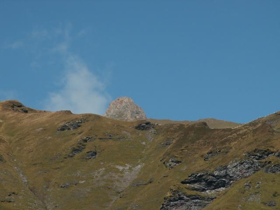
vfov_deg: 8.1
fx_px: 1488
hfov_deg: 10.7
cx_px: 140
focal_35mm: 184
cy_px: 105
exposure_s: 1/200
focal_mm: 30.06
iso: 50
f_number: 8
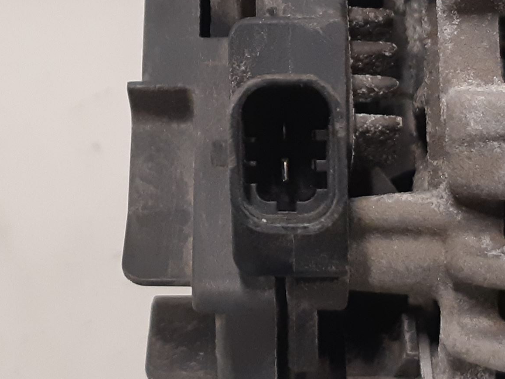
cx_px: 151
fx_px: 671
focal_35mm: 46
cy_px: 143
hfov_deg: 40.5
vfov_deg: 31.4
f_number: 1.7
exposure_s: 1/50
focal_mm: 3.93
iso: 200
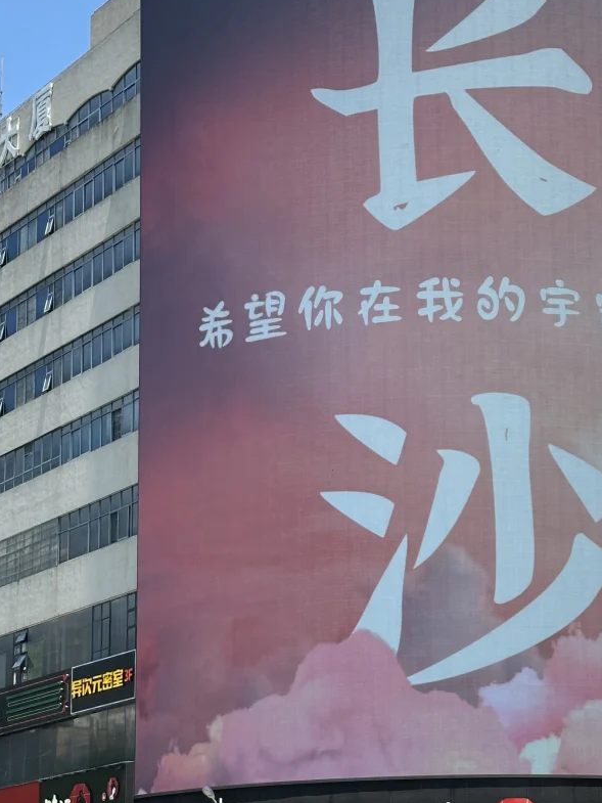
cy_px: 560
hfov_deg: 16.7
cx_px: 418
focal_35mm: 88
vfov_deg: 22.1
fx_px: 2040
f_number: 1.78
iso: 64
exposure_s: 1/2160
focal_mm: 6.86
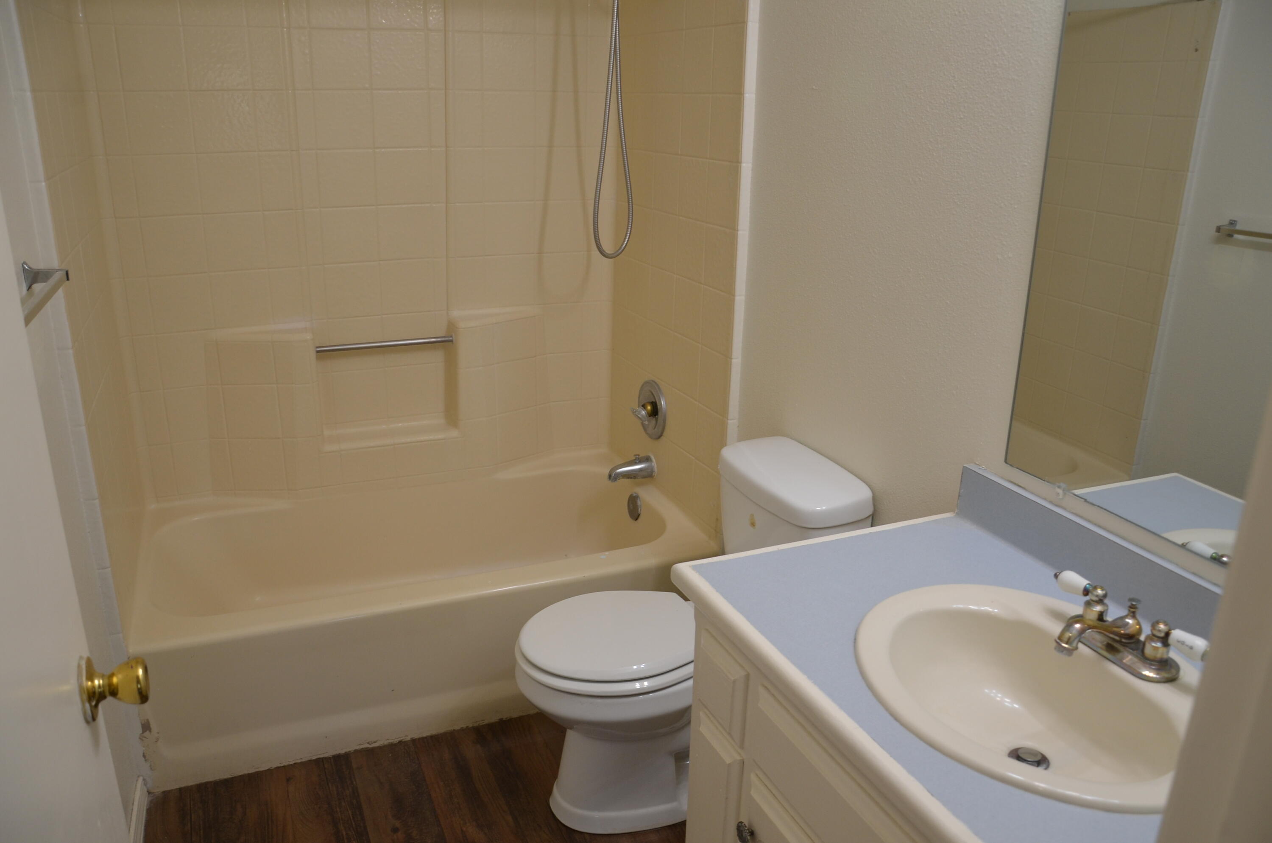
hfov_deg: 67.5
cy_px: 422
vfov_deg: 47.7
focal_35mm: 27
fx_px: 952
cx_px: 636
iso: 400
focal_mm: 18
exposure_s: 1/80
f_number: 4.5
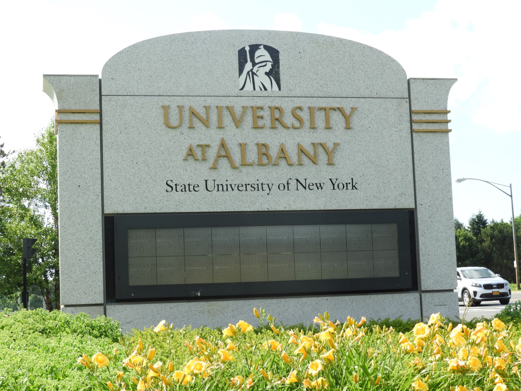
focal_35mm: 65
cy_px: 196
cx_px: 260
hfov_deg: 29.8
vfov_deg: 22.6
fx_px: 978
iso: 100
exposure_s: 1/400
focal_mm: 11.6
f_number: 4.2
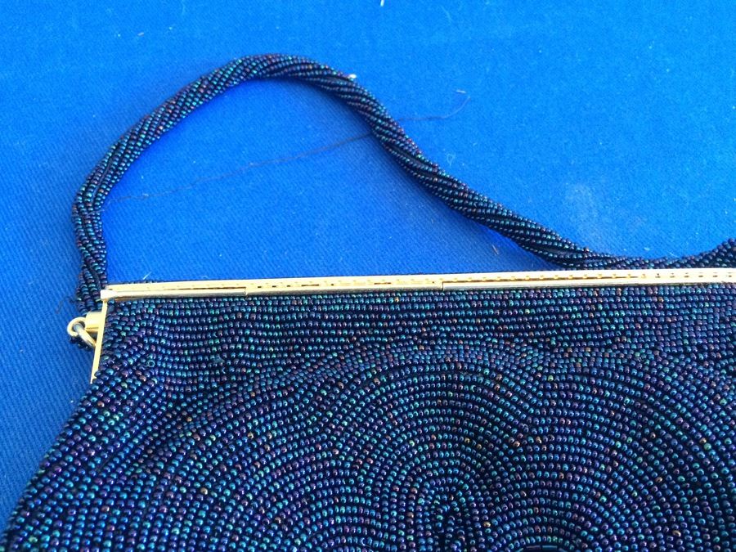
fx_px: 617
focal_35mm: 29
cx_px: 368
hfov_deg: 61.7
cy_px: 276
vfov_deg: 48.2
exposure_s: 1/20
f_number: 2.2
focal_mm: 4.15
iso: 320
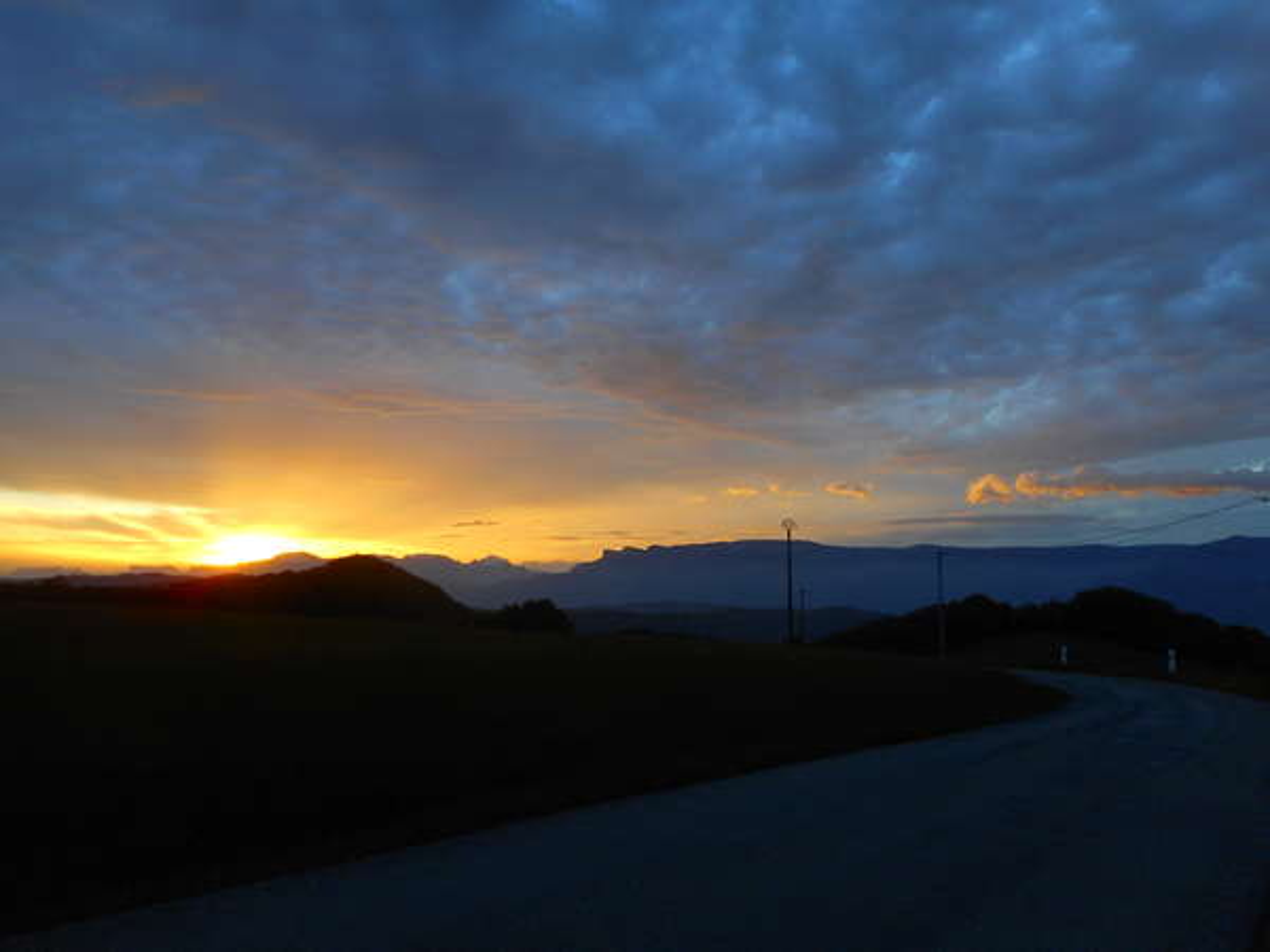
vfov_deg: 54.9
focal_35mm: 25
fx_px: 917
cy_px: 476
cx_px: 635
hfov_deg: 69.4
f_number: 3.7
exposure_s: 1/60
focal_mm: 4.5
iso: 80
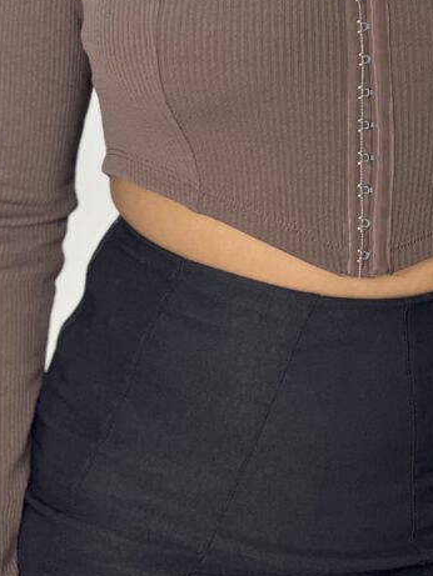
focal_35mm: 171
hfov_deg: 8.7
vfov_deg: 11.5
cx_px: 247
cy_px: 191
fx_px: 2851
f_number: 2.8
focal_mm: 9
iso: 160
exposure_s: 1/60
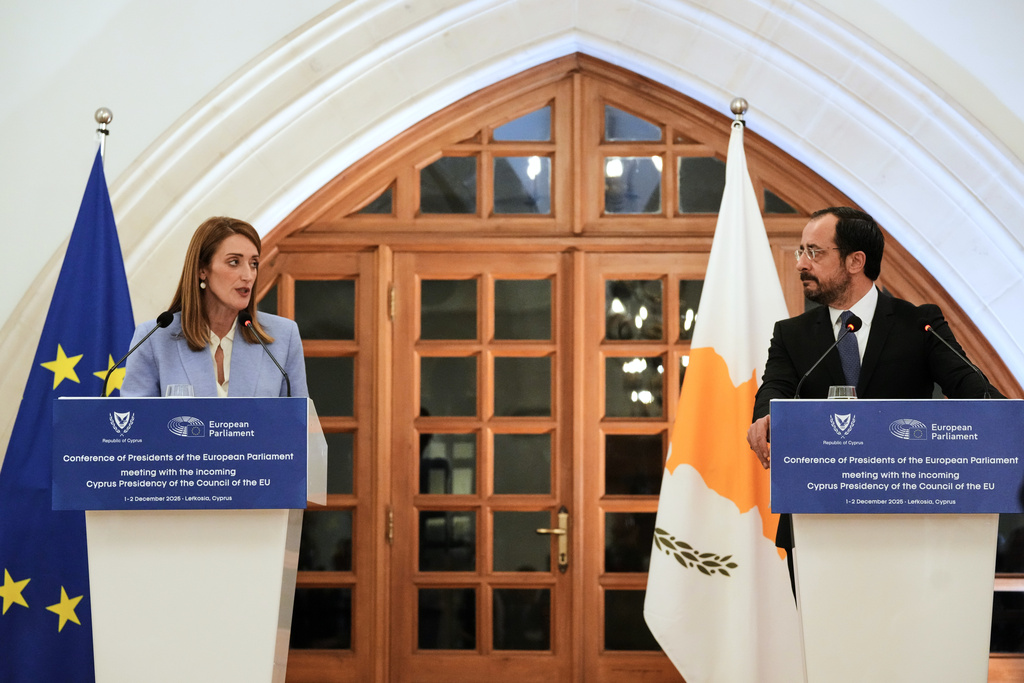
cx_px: 512
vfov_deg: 11.9
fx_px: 3271
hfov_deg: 17.8
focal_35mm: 115
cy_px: 342
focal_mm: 115
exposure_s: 1/400
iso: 6400
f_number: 5
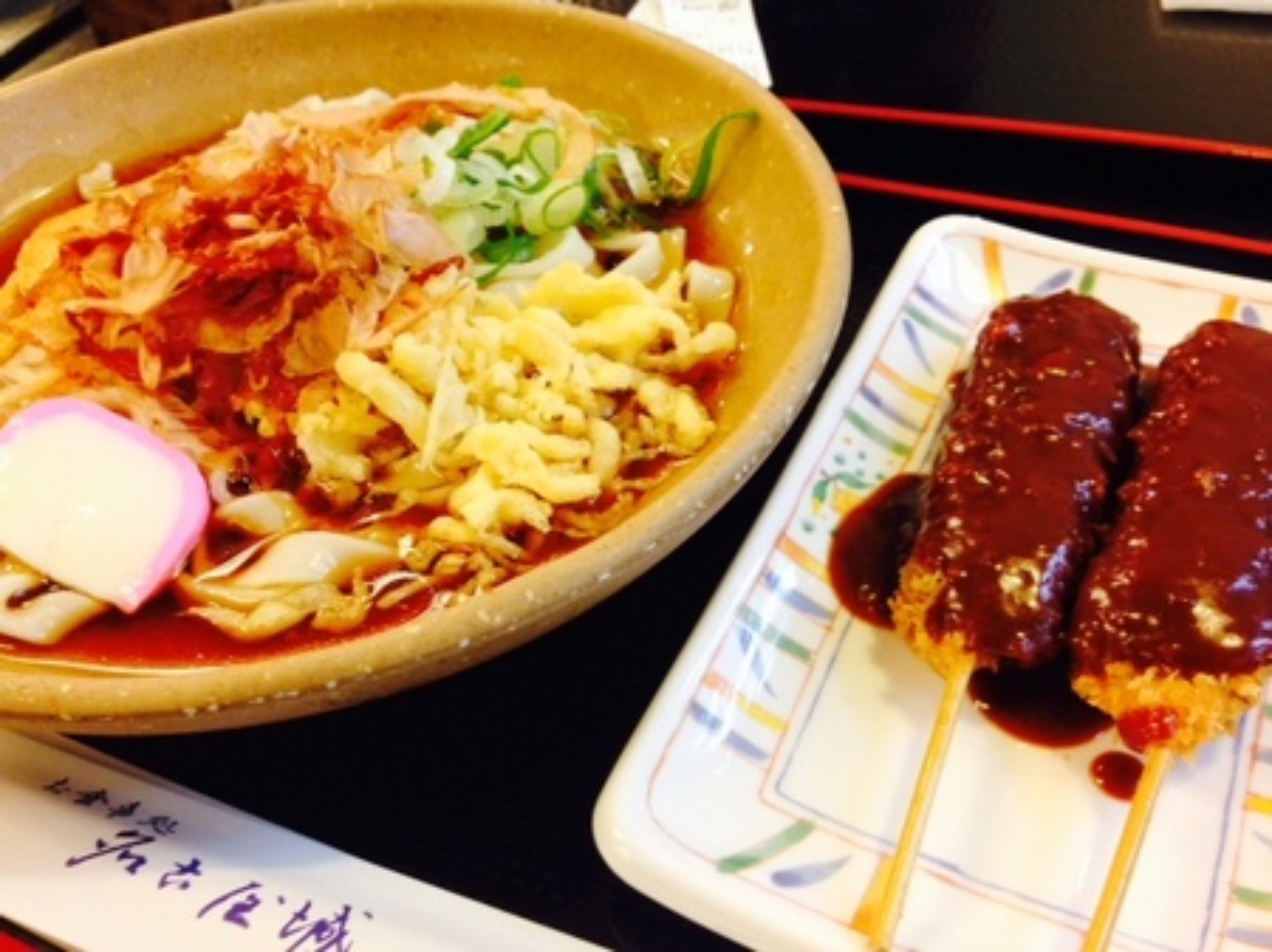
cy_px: 476
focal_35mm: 33
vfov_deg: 42.9
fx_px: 1212
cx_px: 636
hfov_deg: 55.4
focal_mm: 4.12
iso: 125
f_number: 2.4
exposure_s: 1/20
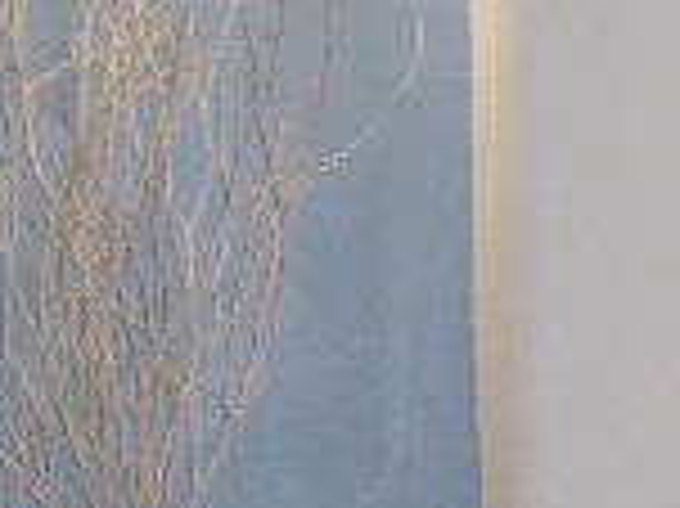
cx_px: 1725
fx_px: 3337
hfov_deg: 9.9
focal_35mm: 170
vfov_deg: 8.6
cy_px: 719
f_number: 3.3
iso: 500
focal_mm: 4.3
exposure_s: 1/60
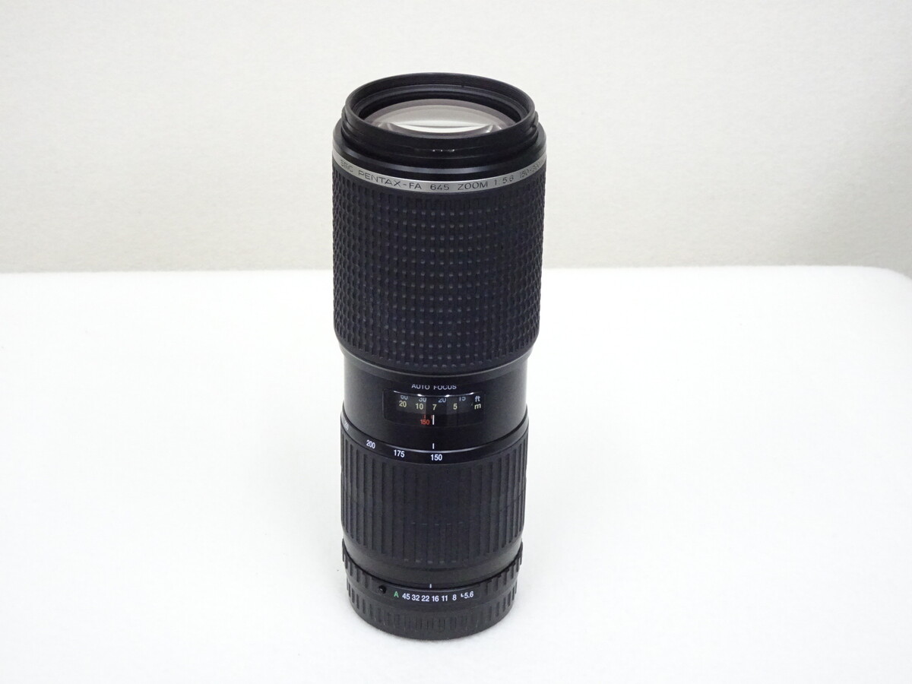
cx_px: 456
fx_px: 1923
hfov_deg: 26.7
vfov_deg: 20.2
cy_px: 342
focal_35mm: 73
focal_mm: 12.42
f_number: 5
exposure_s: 1/80
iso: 1000
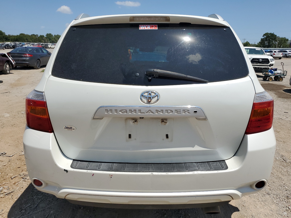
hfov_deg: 65.3
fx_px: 227
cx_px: 148
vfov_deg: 51.4
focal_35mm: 27
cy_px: 108
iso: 50
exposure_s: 1/10000
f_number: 1.5
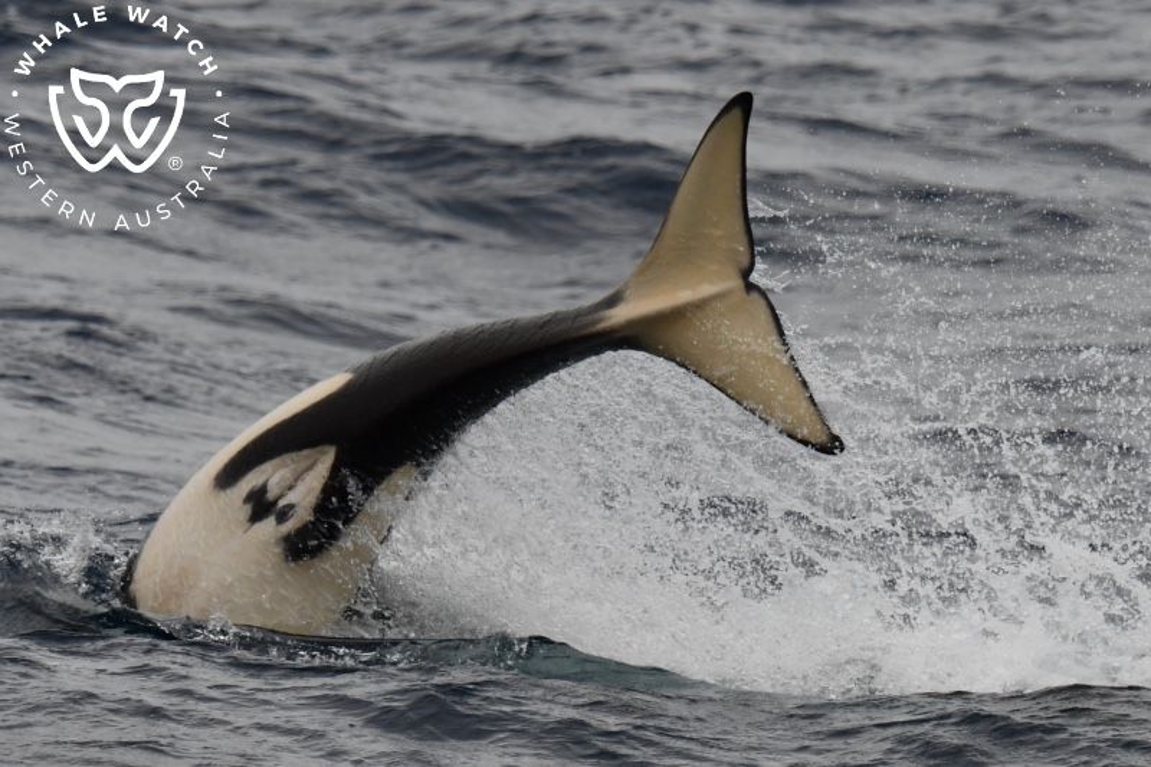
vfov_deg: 2.0
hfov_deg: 3.1
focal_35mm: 675
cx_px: 576
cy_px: 384
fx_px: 21575
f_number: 8
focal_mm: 450
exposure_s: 1/2000
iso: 360
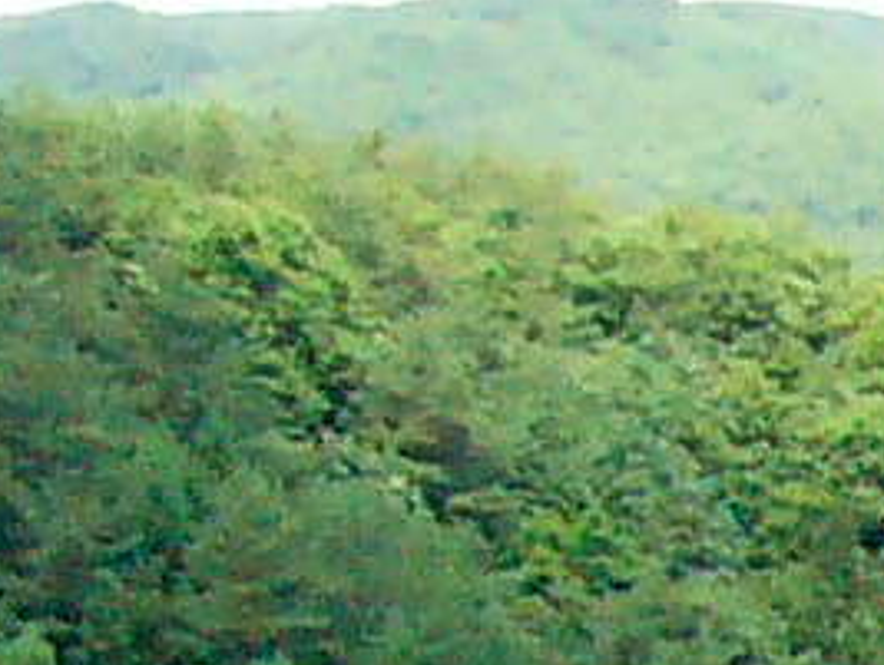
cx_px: 2890
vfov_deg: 5.2
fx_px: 6853
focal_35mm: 268
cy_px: 2031
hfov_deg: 6.5
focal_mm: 5.8
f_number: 8
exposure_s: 1/200
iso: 400
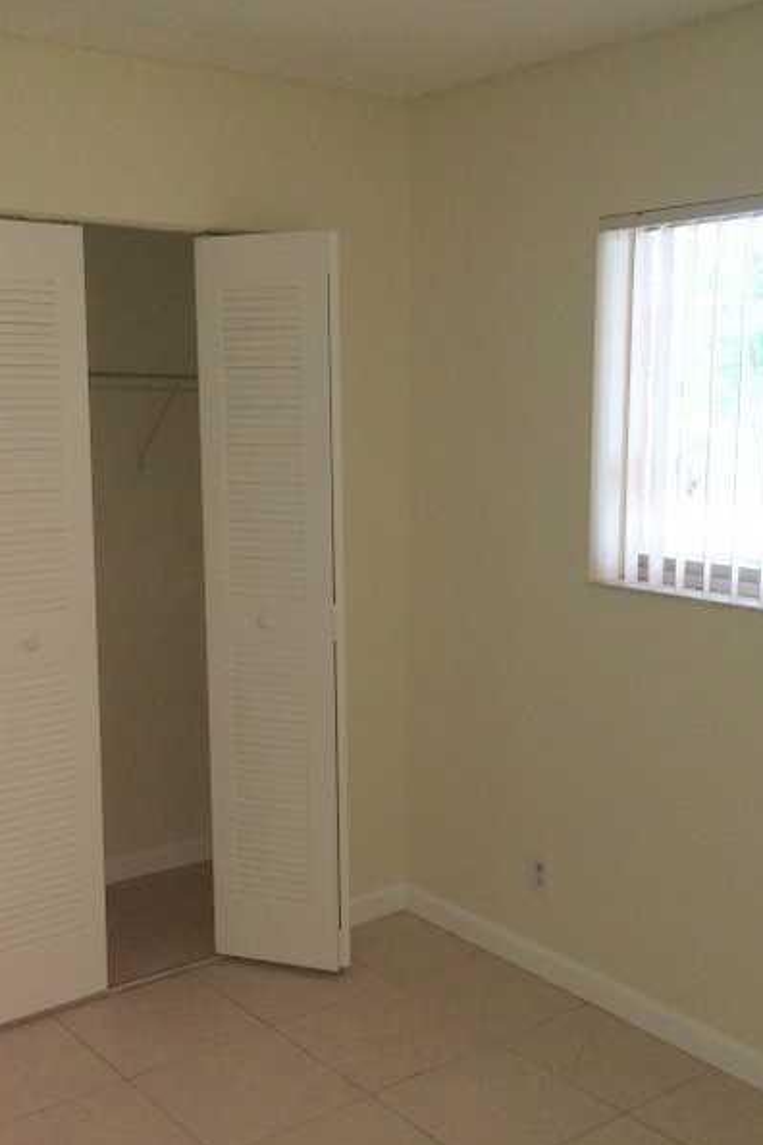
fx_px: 1335
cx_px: 353
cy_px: 574
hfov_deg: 31.9
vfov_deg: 46.4
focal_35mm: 42
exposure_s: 1/30
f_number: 2.2
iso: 125
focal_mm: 4.12
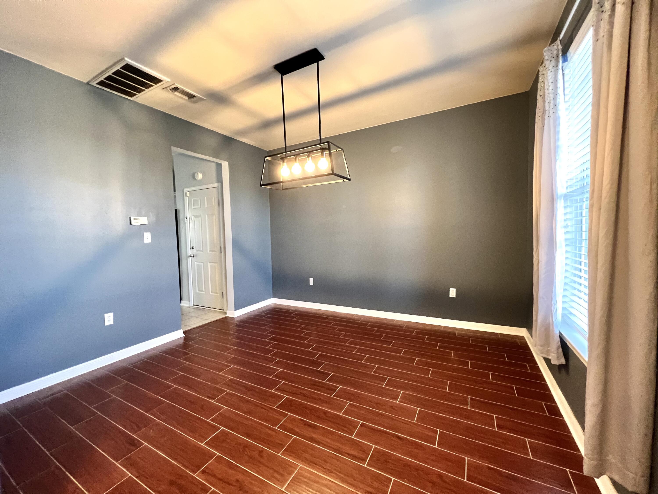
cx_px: 329
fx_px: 247
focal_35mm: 13
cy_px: 247
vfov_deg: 89.9
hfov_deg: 106.2
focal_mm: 1.57
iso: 500
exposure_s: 1/60
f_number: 1.8
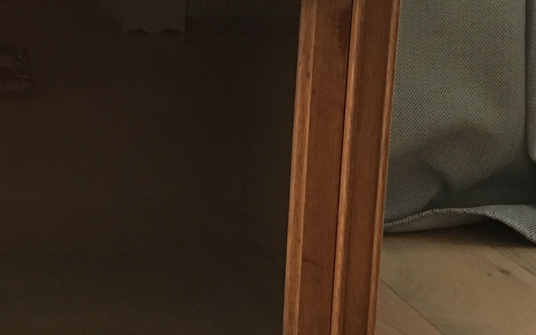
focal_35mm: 76
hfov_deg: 24.9
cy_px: 96
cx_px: -76
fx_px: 1110
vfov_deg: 17.1
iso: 200
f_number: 2.2
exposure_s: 1/33
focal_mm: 4.15
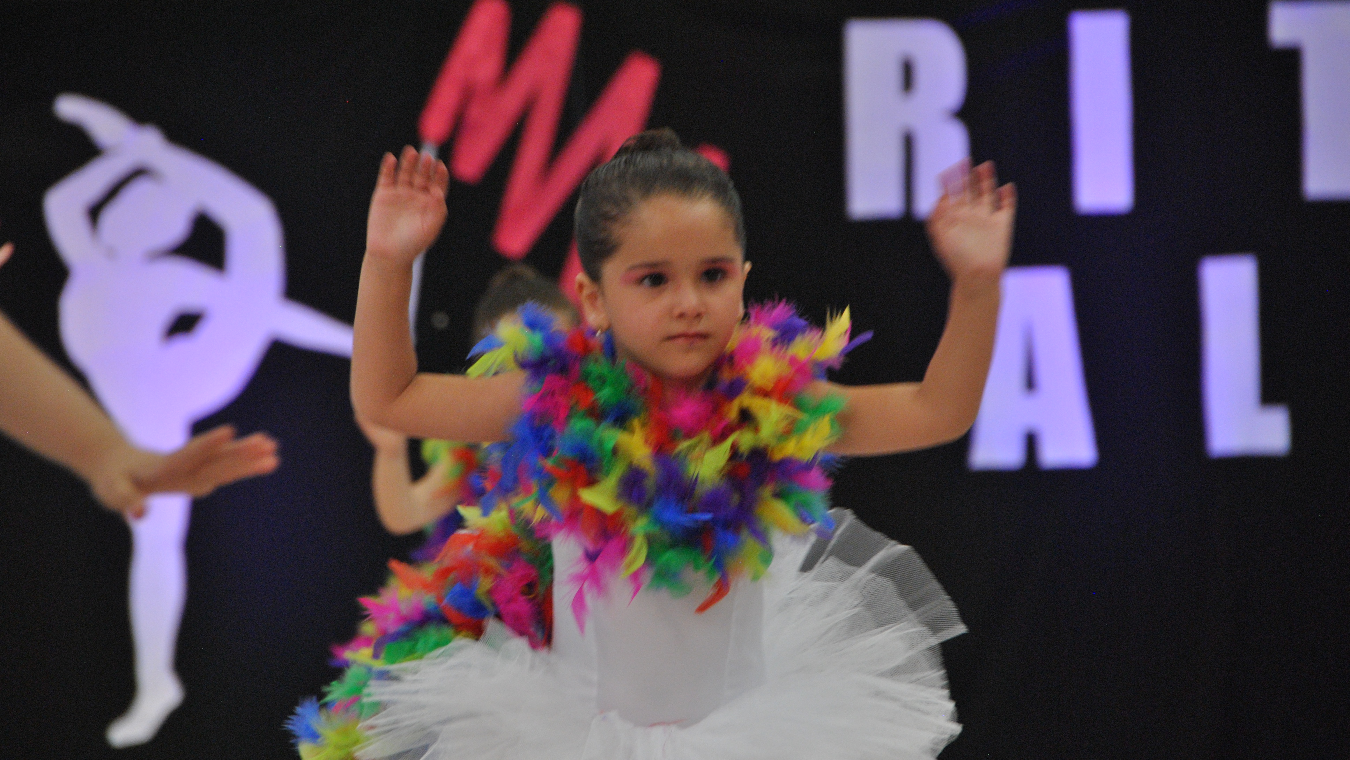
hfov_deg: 6.9
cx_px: 675
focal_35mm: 315
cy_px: 401
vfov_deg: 3.9
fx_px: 11276
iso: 800
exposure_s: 1/125
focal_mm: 200
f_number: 6.3
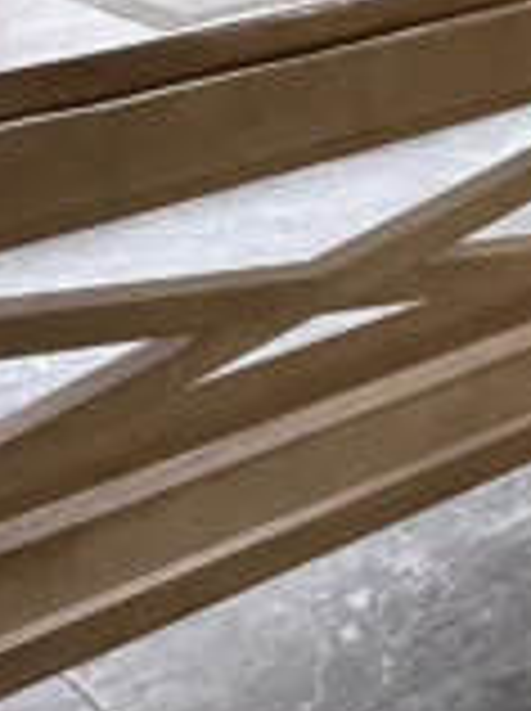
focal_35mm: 91
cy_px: -450
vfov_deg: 18.3
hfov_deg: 11.8
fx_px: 1866
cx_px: 1426
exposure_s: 1/99
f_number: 2.2
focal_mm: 2.22
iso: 64
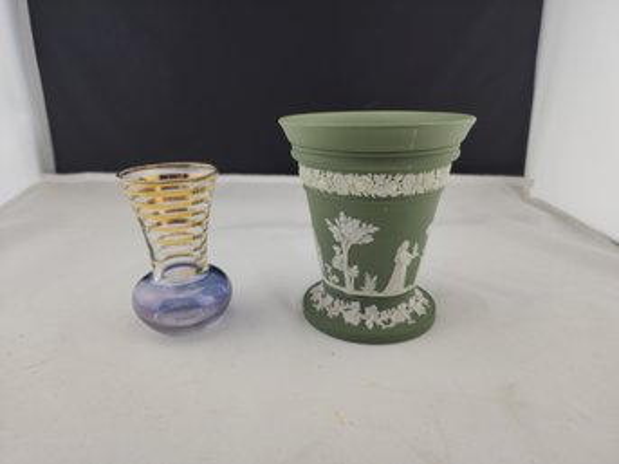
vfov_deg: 58.8
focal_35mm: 23
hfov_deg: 73.9
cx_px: 310
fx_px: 411
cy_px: 232
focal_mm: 6.4
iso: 12
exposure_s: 1/221
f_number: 1.8
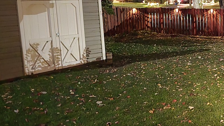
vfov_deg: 21.0
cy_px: 39
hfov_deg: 31.9
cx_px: 253
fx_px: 339
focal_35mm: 57
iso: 3200
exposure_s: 1/2
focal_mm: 6.3
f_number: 1.7
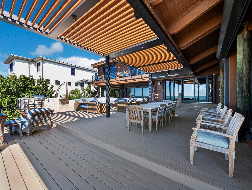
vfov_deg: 85.7
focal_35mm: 14
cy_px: 95
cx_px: 126
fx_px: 102
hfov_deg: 102.0
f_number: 11
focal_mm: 7
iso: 250
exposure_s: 1/25
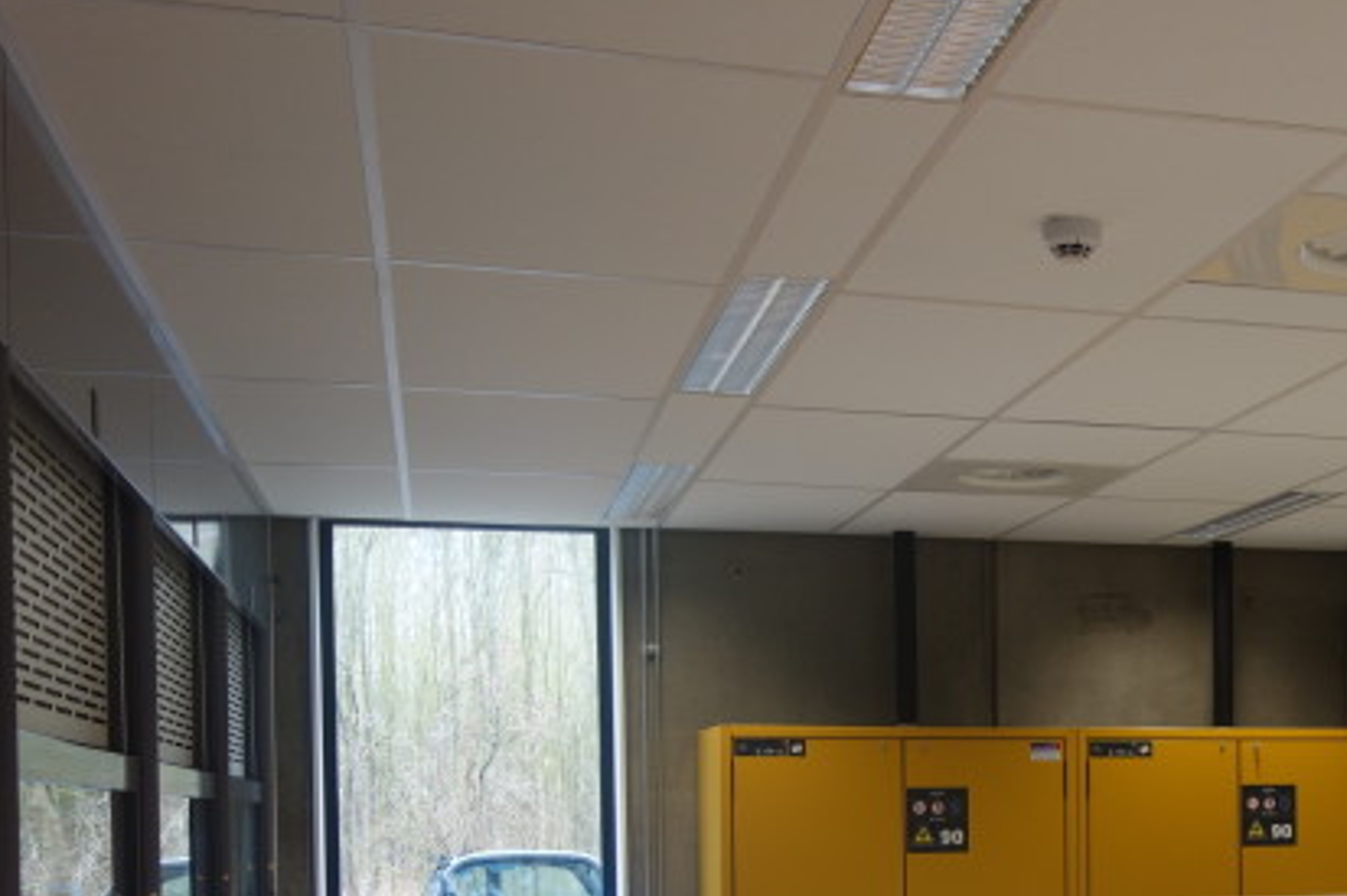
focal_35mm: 56
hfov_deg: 33.4
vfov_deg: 23.5
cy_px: 828
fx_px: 2094
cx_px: 1261
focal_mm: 10.4
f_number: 2
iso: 125
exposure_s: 1/100
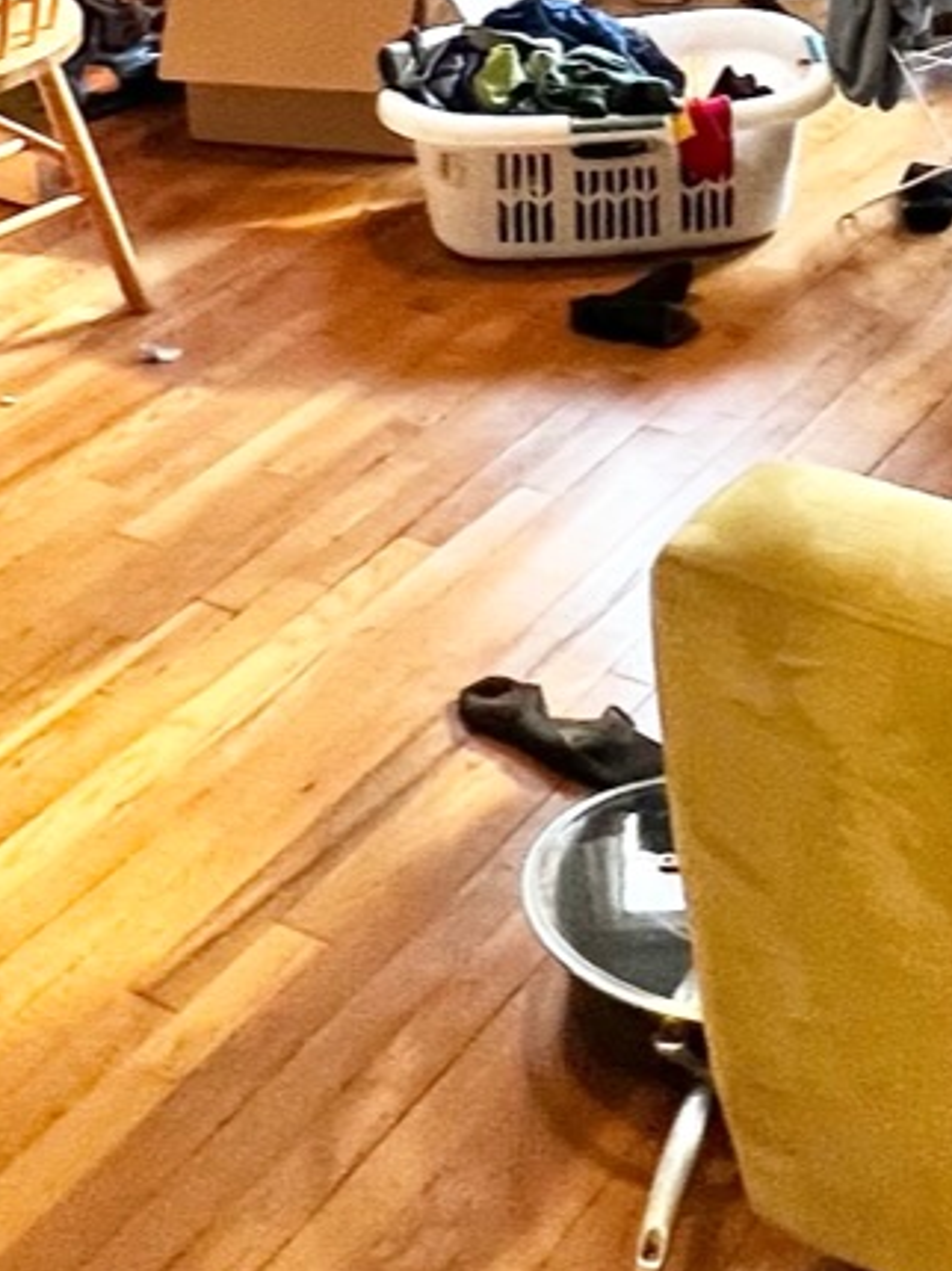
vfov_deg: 27.1
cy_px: -306
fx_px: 2276
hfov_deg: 23.4
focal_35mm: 62
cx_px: 730
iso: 250
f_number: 1.8
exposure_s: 1/60
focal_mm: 1.57
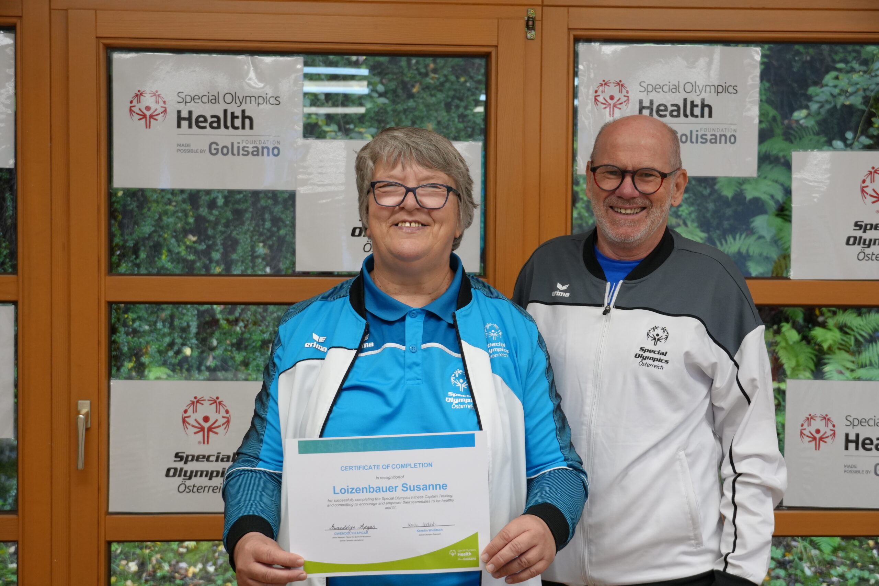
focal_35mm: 52
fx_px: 1282
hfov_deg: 37.8
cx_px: 440
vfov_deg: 25.8
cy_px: 293
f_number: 4.5
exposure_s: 1/160
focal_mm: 35
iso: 1000
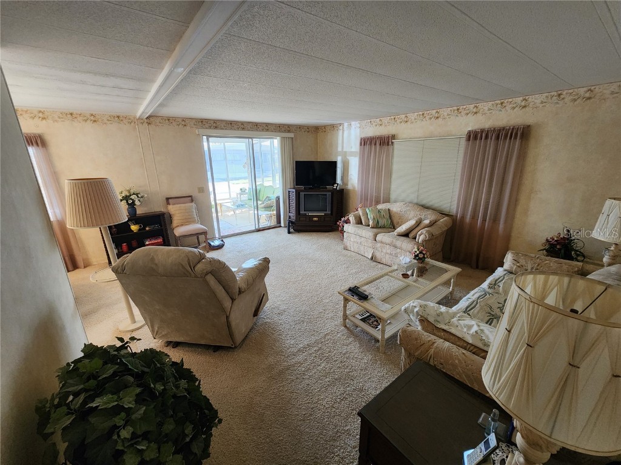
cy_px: 232
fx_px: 233
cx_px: 310
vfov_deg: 89.9
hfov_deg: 106.2
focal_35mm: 13
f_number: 2.2
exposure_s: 1/60
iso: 400
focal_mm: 2.2
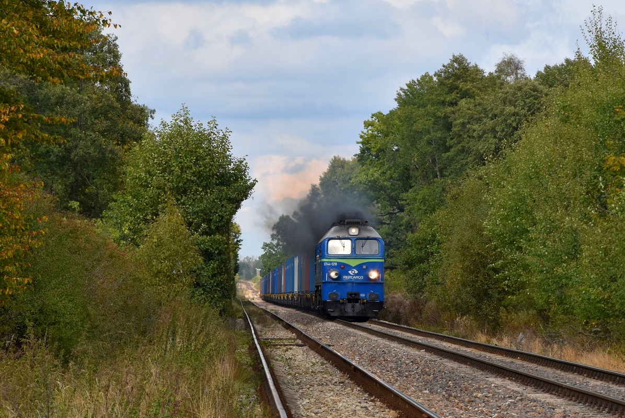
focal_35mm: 158
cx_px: 312
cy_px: 209
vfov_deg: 8.7
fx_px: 2737
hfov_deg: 13.0
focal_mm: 105
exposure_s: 1/320
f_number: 8
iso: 200
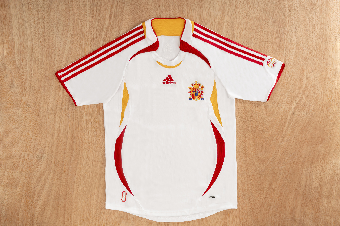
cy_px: 113
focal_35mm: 55
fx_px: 519
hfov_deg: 36.2
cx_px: 170
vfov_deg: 24.6
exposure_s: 1/125
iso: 100
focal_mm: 55
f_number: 11
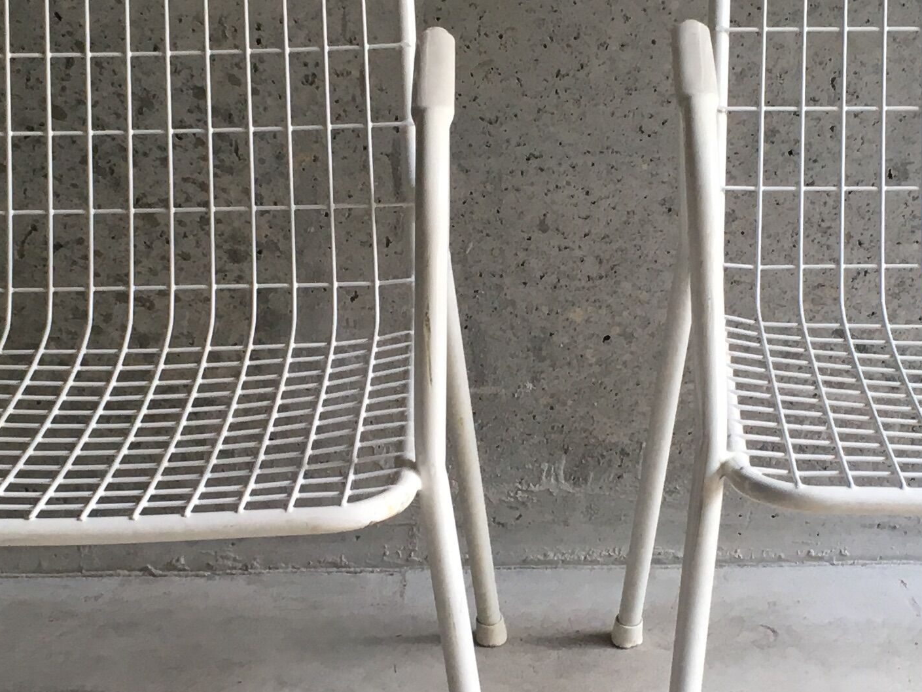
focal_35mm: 83
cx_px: 489
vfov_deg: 17.7
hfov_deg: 23.6
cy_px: 466
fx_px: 2211
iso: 25
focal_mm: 4.15
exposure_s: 1/33
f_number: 2.2
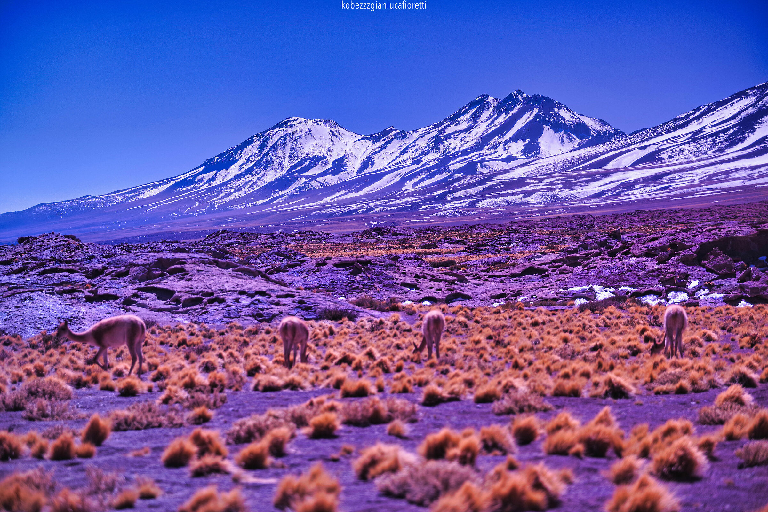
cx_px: 384
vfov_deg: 12.7
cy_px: 256
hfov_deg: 18.9
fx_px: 2305
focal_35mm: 108
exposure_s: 1/80
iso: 100
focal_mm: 108
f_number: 2.8
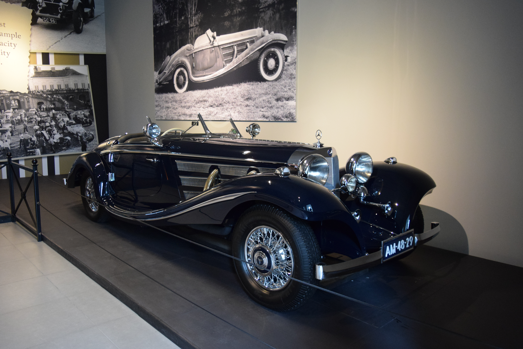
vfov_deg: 47.9
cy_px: 174
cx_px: 262
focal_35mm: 27
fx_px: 392
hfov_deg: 67.4
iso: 2500
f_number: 3.5
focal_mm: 18
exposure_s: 1/60
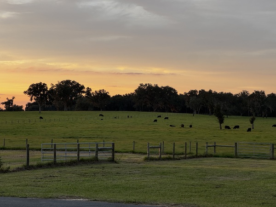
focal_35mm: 77
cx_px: 138
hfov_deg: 25.3
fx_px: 614
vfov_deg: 19.1
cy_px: 104
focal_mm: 9
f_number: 2.8
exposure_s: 1/99
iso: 32
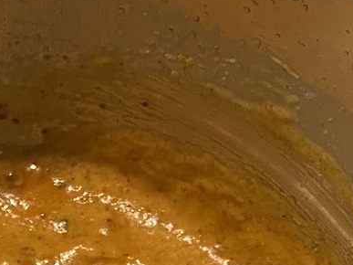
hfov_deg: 14.4
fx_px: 1356
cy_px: 467
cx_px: -50
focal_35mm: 133
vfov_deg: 10.5
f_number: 1.8
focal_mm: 4.25
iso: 250
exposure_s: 1/50
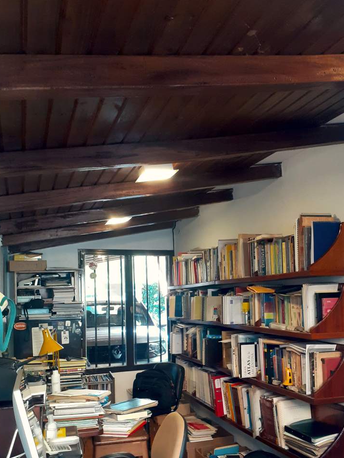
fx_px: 463
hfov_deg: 40.6
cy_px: 263
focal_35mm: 35
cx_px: 201
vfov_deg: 52.4
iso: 200
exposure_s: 1/25
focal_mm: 3.6
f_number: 1.9
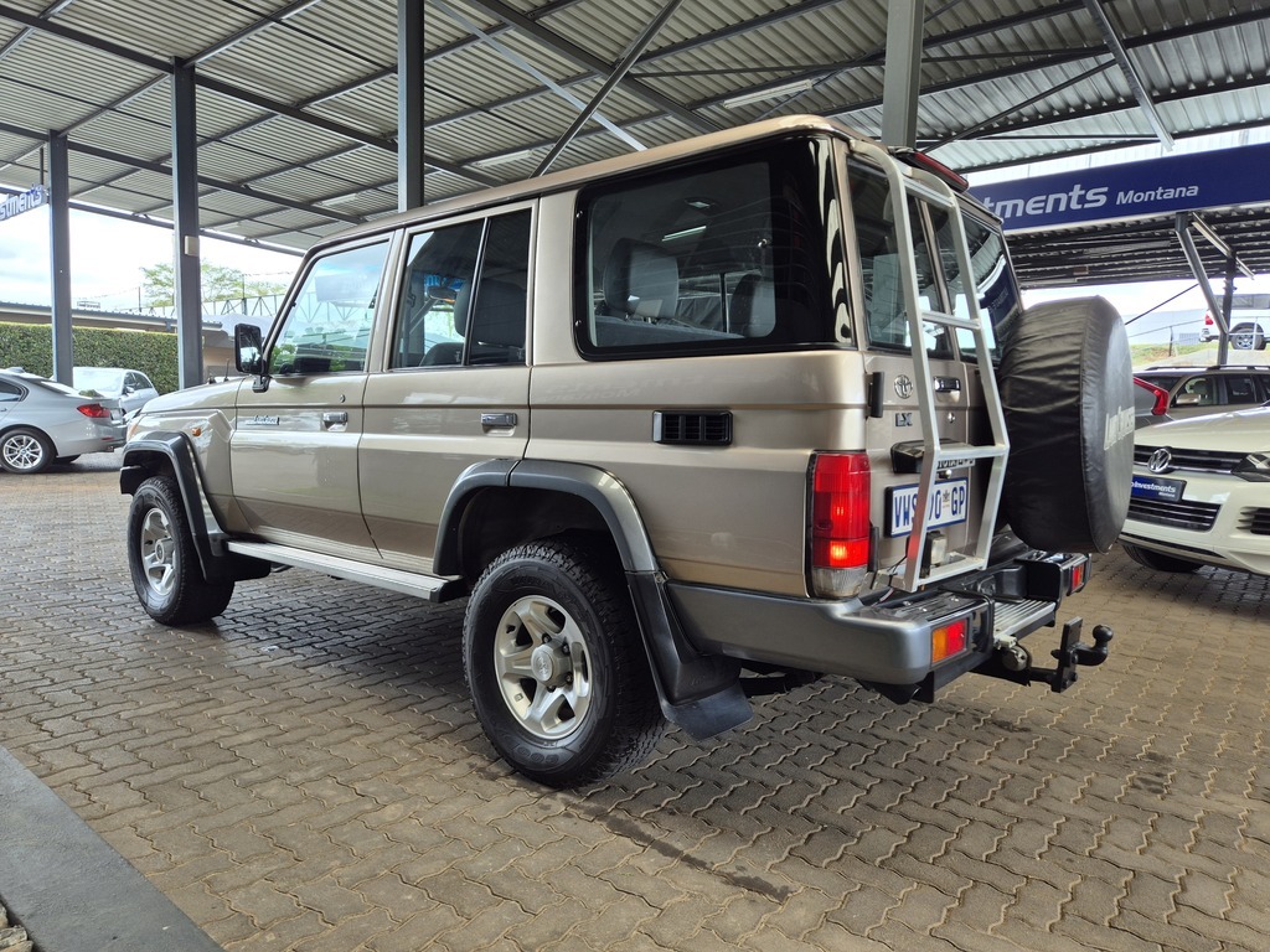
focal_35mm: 23
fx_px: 844
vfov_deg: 58.9
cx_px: 635
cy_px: 476
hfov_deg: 73.9
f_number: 1.8
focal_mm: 5.4
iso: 32
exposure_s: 1/180
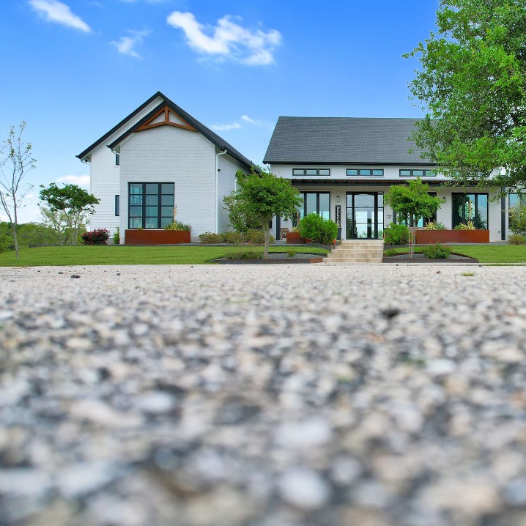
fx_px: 516
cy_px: 256
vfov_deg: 54.0
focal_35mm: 30
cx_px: 416
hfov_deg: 50.9
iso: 130
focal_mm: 8.38
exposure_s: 1/2000
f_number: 2.8
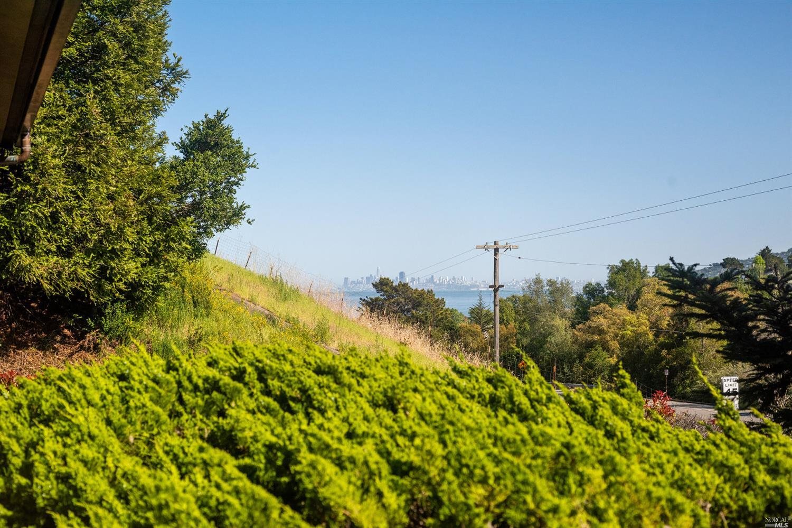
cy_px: 264
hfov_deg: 39.6
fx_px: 1100
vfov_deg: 27.0
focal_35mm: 50
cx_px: 396
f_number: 5.6
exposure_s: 1/1250
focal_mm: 50
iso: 800
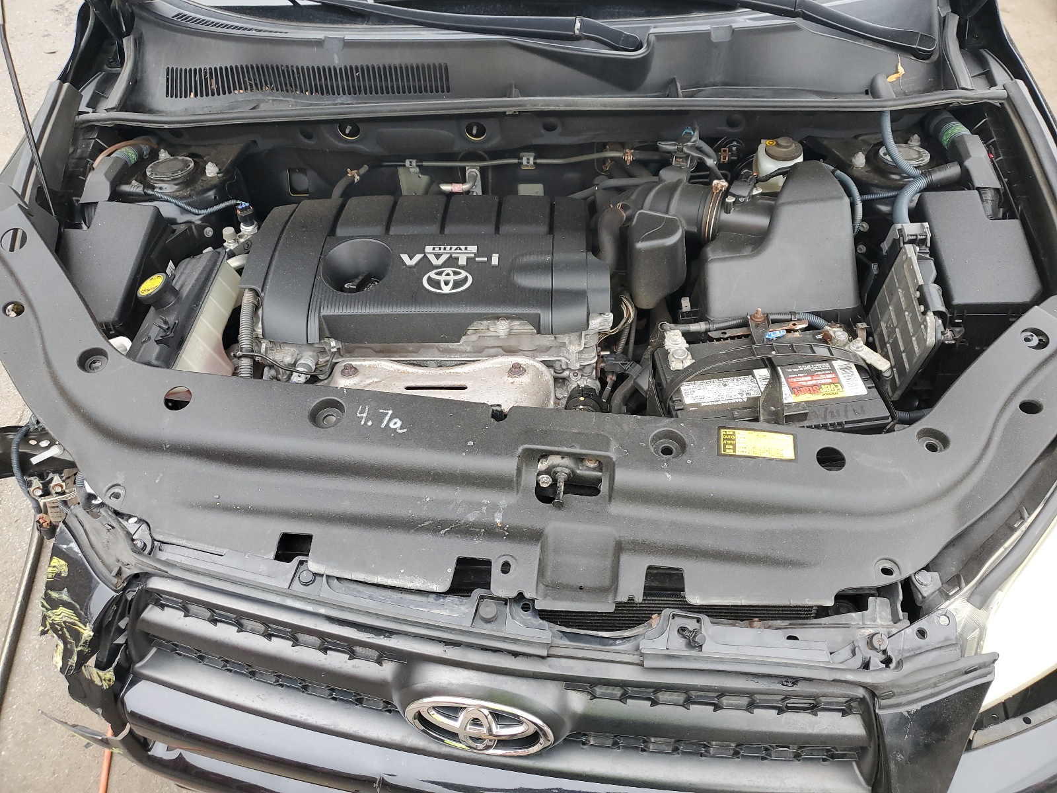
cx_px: 528
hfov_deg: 67.3
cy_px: 396
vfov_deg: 53.1
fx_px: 794
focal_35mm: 26
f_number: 1.5
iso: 77
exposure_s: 1/120
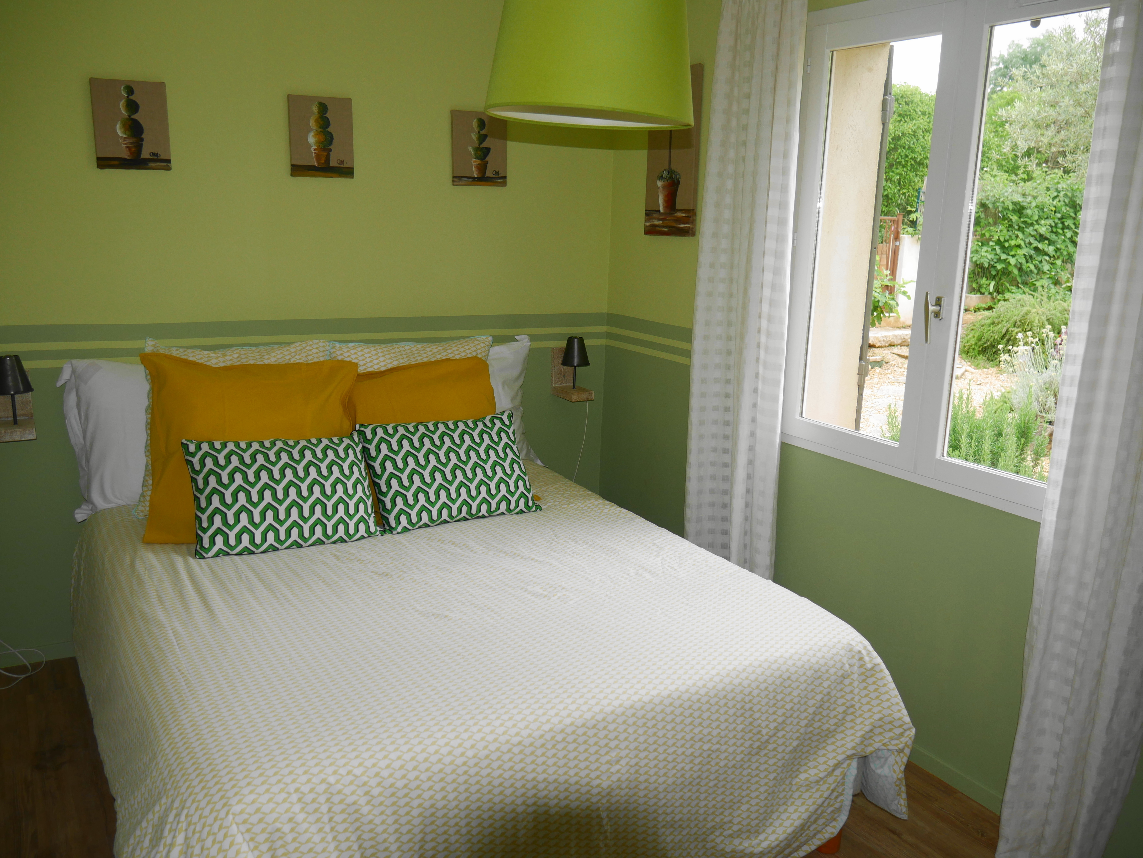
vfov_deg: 46.8
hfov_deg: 59.9
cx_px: 572
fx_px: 991
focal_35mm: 30
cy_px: 429
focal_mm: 15
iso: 200
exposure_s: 1/125
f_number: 3.6
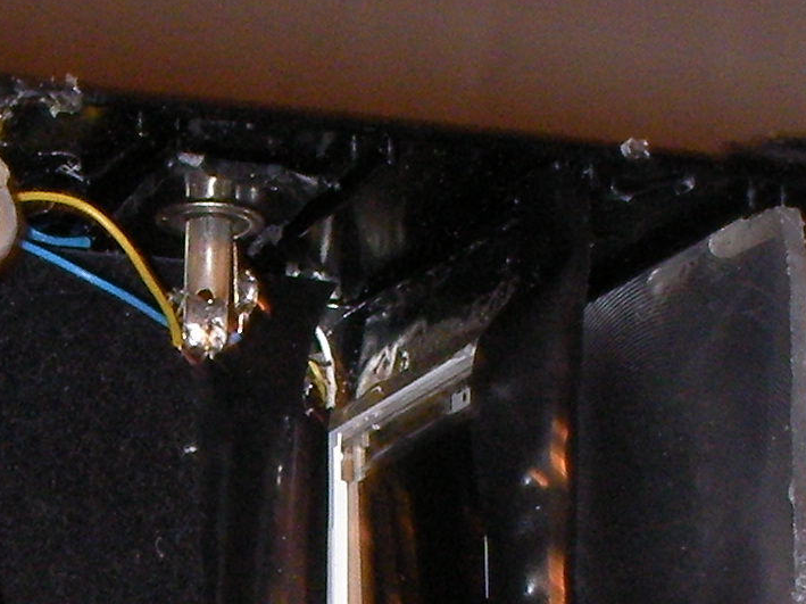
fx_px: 3514
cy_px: 531
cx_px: 271
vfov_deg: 9.8
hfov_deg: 13.1
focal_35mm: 151
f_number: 5.6
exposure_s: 1/30
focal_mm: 6.3
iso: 200
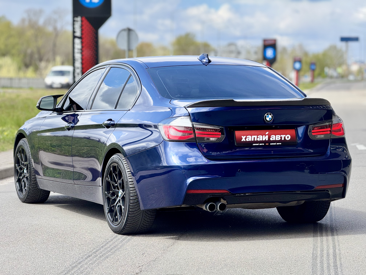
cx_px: 183
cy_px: 138
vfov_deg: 12.3
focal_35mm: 120
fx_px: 1269
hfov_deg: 16.4
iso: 50
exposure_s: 1/655
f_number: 2.8
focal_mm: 15.66
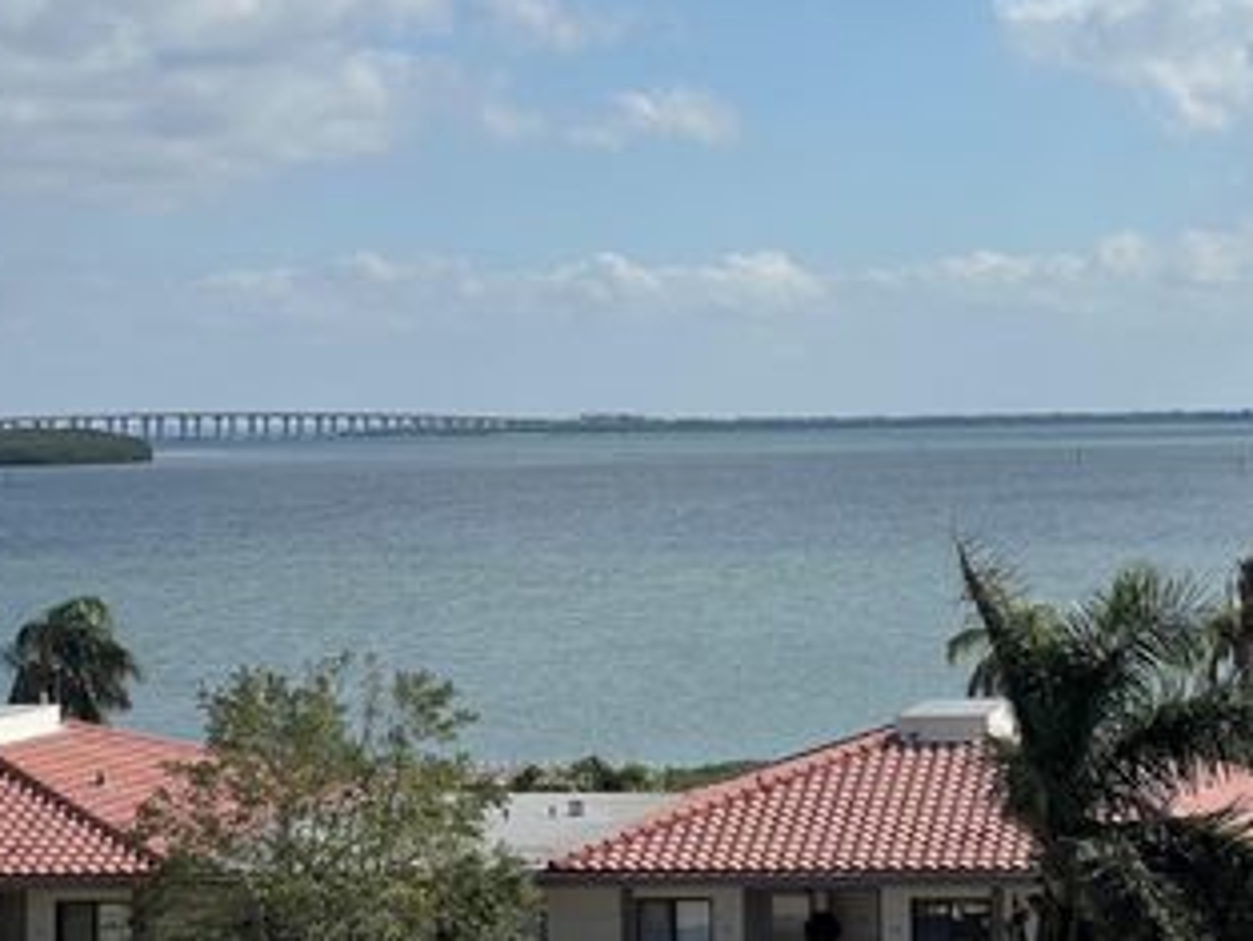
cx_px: 813
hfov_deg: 16.0
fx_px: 4454
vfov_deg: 12.0
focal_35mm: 123
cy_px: 326
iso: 32
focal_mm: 9
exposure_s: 1/1727
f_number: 2.8
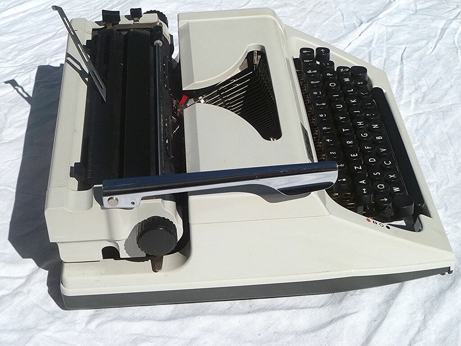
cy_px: 173
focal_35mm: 69
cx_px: 230
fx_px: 919
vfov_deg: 21.3
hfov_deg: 28.2
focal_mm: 12.4
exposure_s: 1/500
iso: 200
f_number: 13
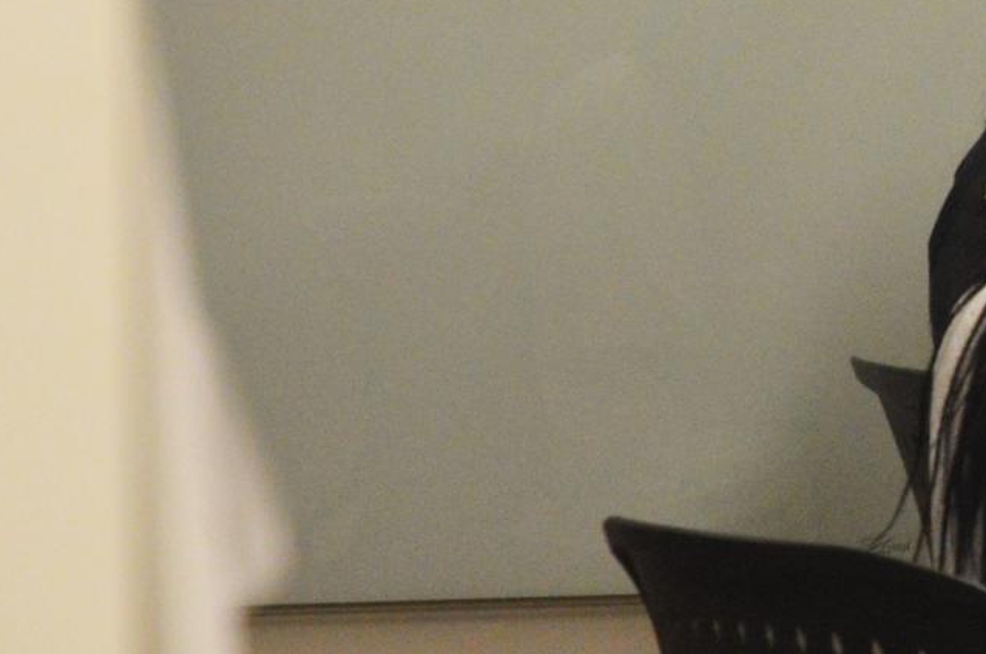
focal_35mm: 313
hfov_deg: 6.5
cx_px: 1572
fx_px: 8549
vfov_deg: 4.4
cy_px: 2
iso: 1800
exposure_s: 1/125
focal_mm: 65
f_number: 4.5
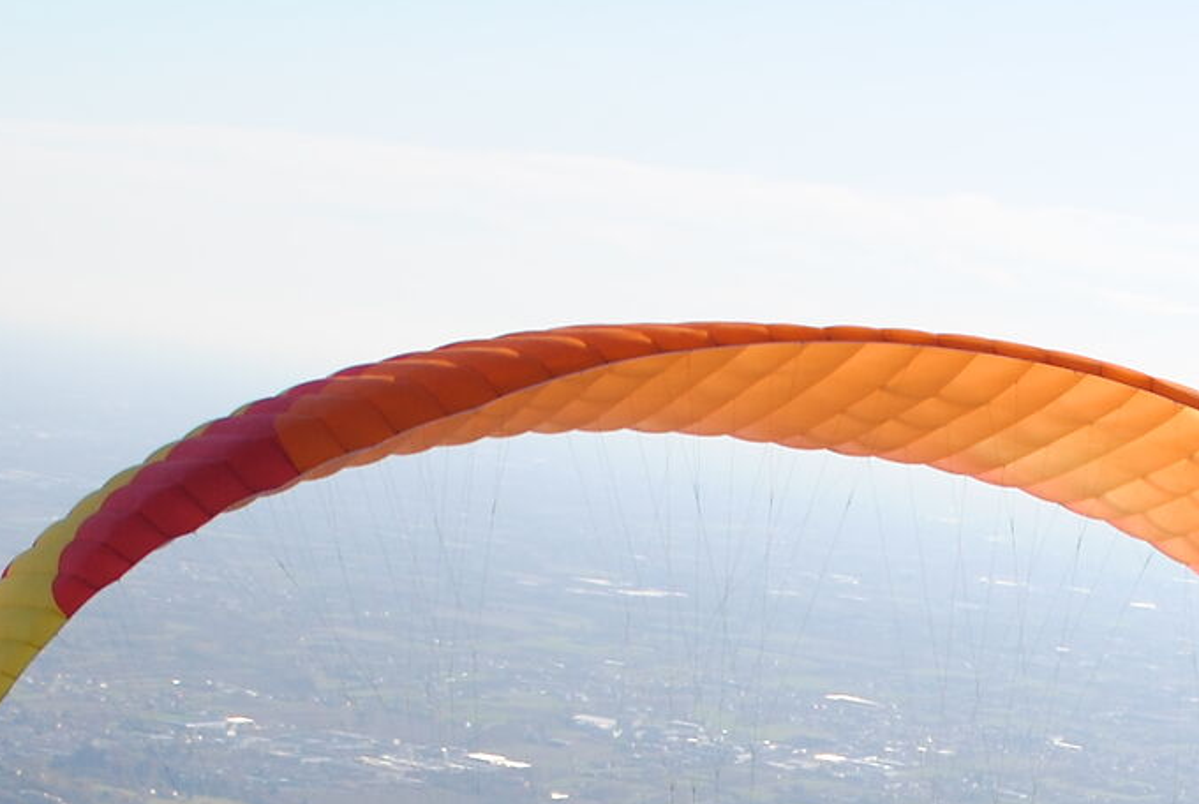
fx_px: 4237
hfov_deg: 16.0
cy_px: 1196
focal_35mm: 127
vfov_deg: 10.5
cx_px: 975
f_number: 8
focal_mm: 24
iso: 100
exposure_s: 1/250
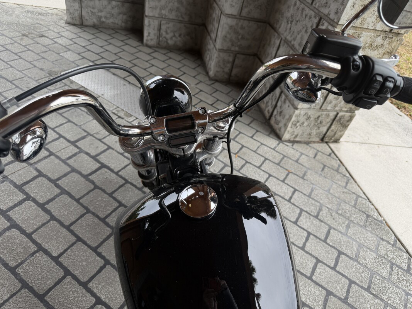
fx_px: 286
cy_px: 154
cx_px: 206
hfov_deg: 71.6
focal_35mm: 24
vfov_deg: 56.8
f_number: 1.78
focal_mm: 6.76
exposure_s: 1/433
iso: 80
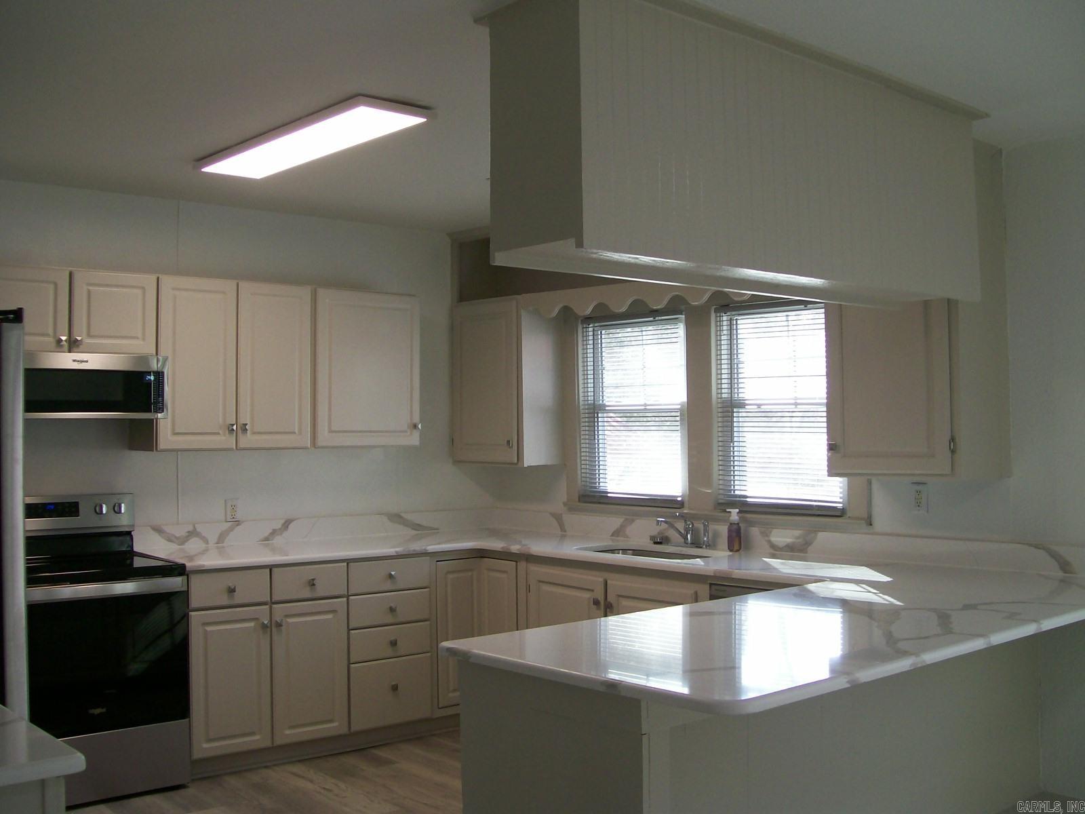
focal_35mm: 36
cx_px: 542
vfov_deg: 39.7
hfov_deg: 51.4
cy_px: 407
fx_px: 1128
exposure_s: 1/65.3
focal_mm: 6
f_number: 2.7
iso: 80
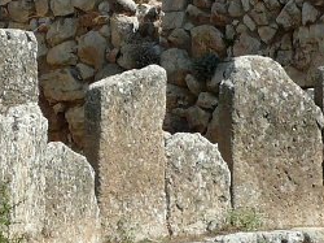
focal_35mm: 206
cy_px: 275
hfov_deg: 9.6
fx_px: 1926
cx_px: 176
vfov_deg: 7.2
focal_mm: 7.4
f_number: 5.6
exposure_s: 1/250
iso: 100
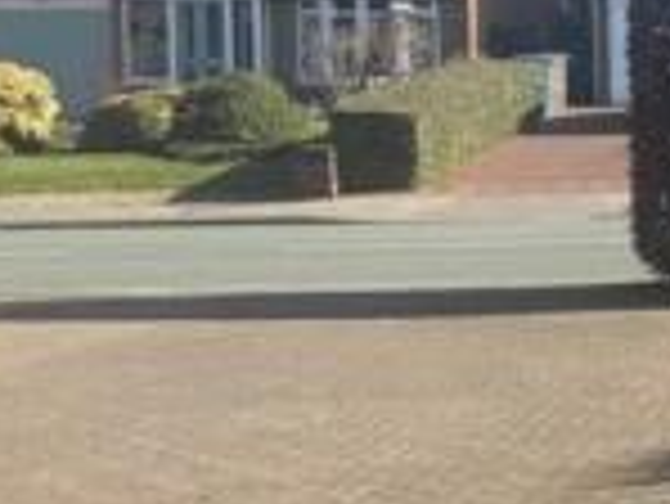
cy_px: 142
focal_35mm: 94
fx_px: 1821
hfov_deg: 18.0
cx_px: 1070
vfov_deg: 15.7
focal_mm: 6.76
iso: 80
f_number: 1.78
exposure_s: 1/2801
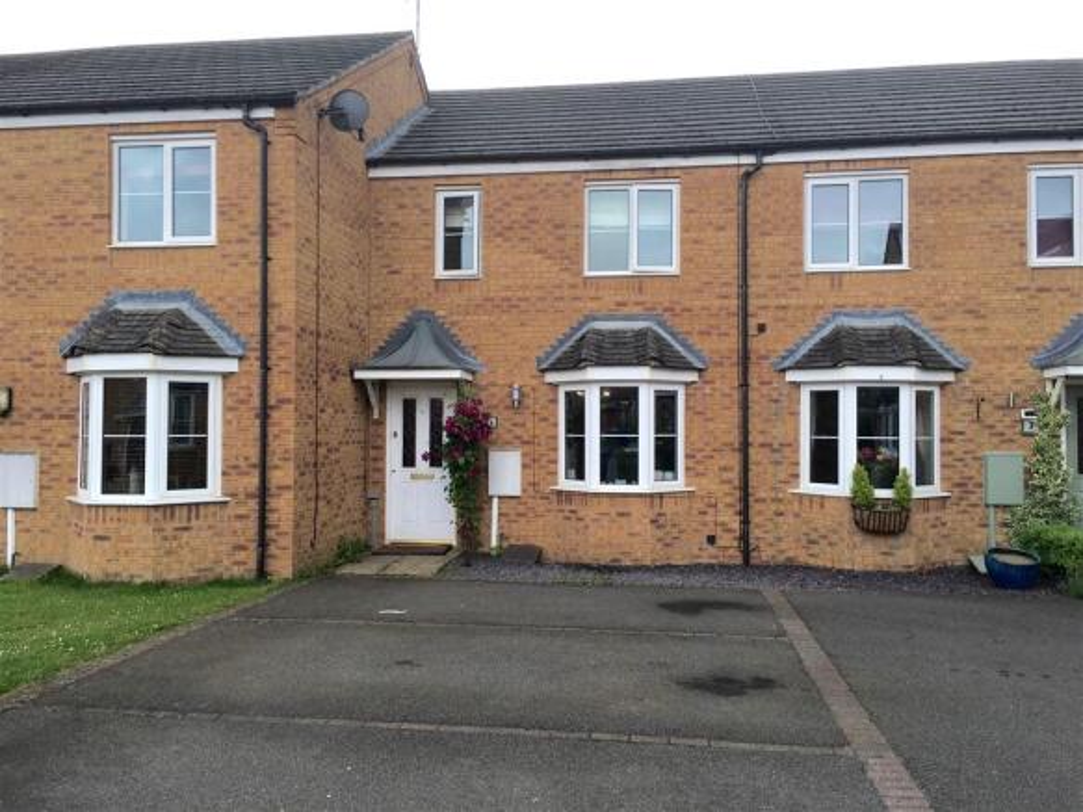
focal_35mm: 29
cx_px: 542
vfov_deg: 48.2
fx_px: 907
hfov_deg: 61.7
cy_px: 406
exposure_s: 1/218
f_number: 2.2
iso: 25
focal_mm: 4.15
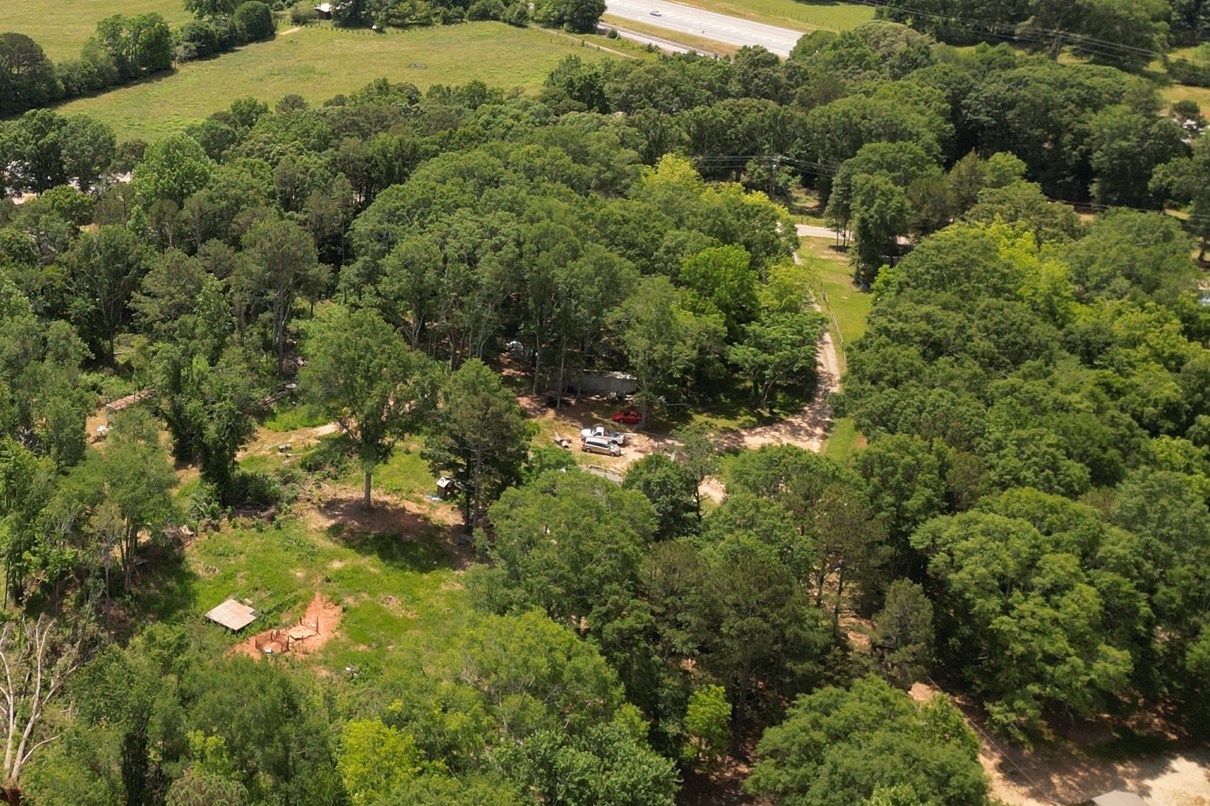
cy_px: 312
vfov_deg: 26.9
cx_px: 135
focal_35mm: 50
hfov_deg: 37.2
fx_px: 1680
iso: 100
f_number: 1.7
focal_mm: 6.72
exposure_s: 1/25
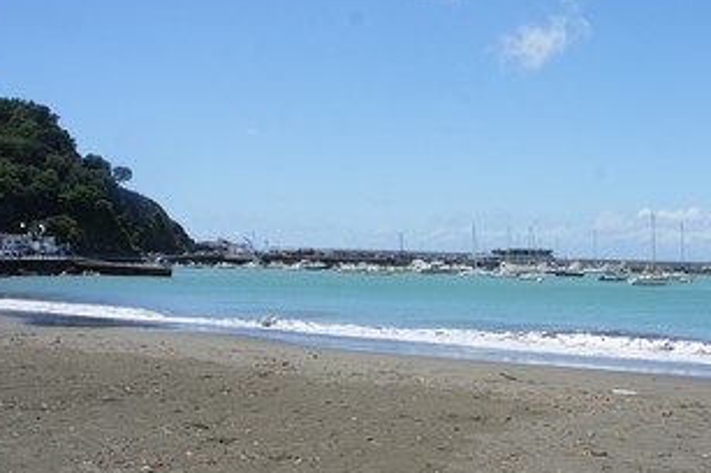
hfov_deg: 37.7
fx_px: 1021
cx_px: 503
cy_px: 195
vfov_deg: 26.0
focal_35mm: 52
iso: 200
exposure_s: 1/320
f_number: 11
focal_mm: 23
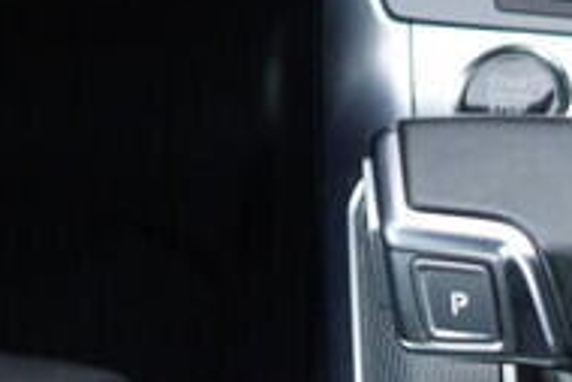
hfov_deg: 10.3
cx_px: 840
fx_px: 3085
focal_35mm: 194
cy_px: 555
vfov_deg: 7.0
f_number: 2.8
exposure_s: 1/40
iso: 160
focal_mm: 24
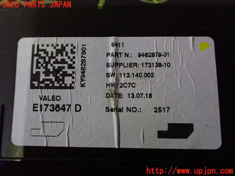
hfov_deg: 60.0
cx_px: 118
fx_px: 204
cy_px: 88
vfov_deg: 46.8
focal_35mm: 30
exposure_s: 1/60
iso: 800
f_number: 2.3
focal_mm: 5.4
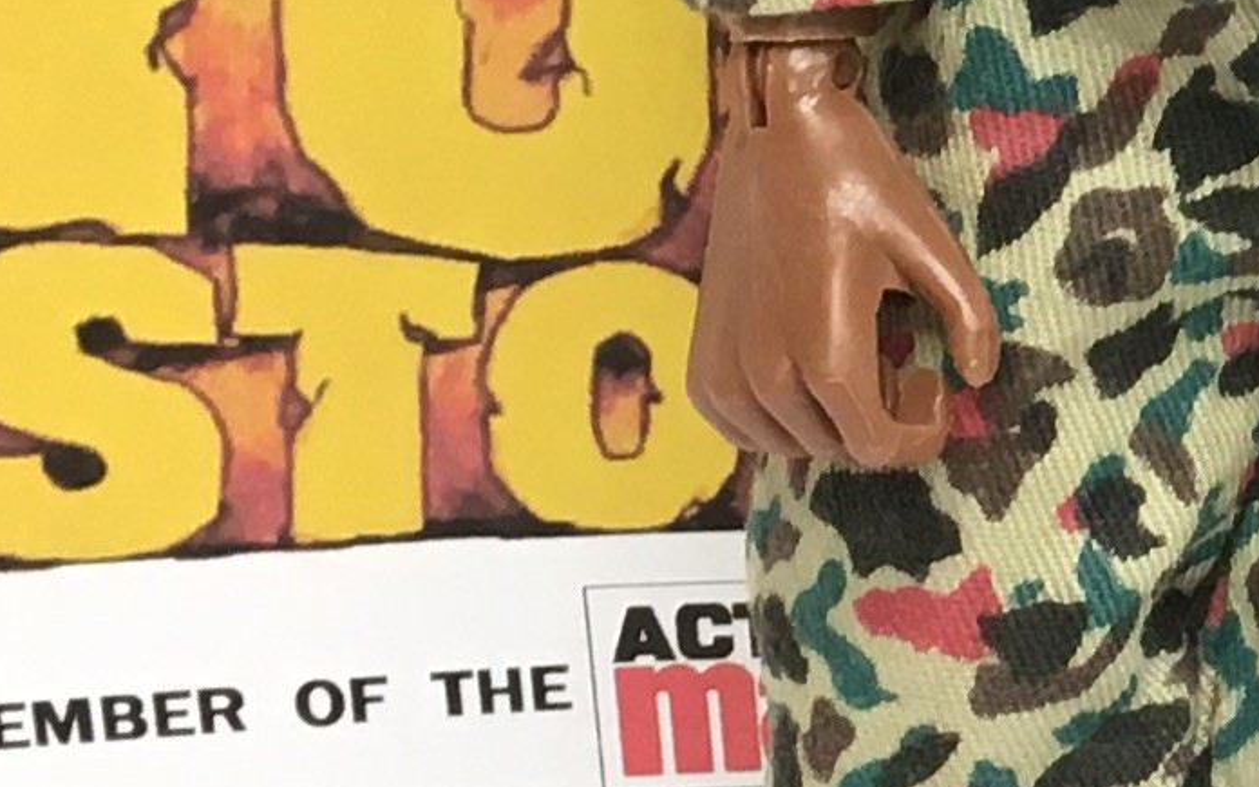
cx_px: 2511
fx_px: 6108
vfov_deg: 7.2
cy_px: -431
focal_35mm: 178
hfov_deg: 10.8
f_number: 2.2
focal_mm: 4.15
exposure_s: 1/33
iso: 64
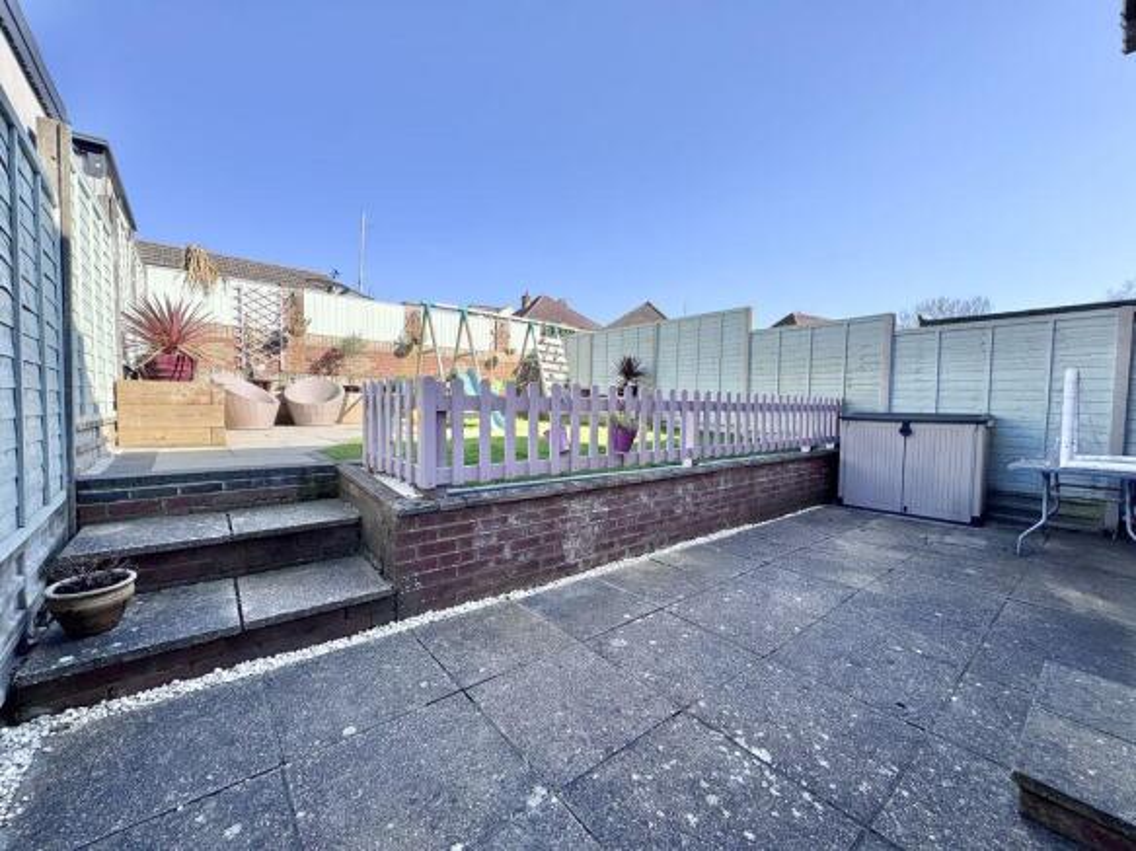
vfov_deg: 85.7
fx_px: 459
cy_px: 426
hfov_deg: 102.1
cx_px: 568
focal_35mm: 14
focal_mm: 2.22
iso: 50
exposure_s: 1/944
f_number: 2.2
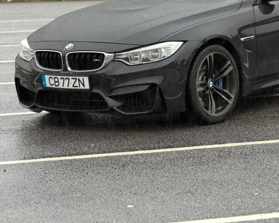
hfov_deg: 12.0
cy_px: 56
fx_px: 1321
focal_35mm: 160
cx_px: 223
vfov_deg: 9.6
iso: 125
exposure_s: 1/121
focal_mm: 16.89
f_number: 2.8
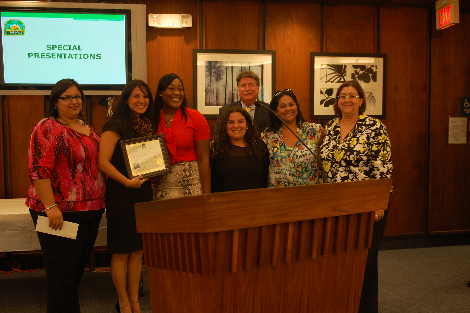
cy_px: 156
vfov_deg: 34.1
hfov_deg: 49.6
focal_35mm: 39
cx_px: 235
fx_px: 509
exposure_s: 1/25
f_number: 2.8
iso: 200
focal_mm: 26
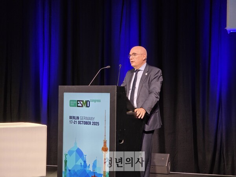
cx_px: 118
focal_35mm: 69
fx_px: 470
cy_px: 88
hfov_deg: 28.2
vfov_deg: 21.3
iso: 64
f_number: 2.4
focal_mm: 7
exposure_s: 1/53
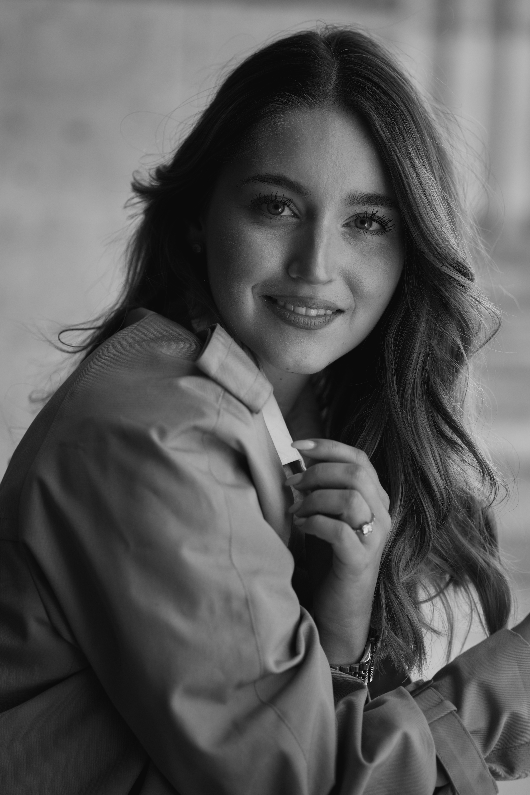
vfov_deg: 16.1
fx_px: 2815
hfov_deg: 10.8
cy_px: 398
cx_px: 265
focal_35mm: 128
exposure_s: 1/640
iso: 100
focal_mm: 85
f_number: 1.8
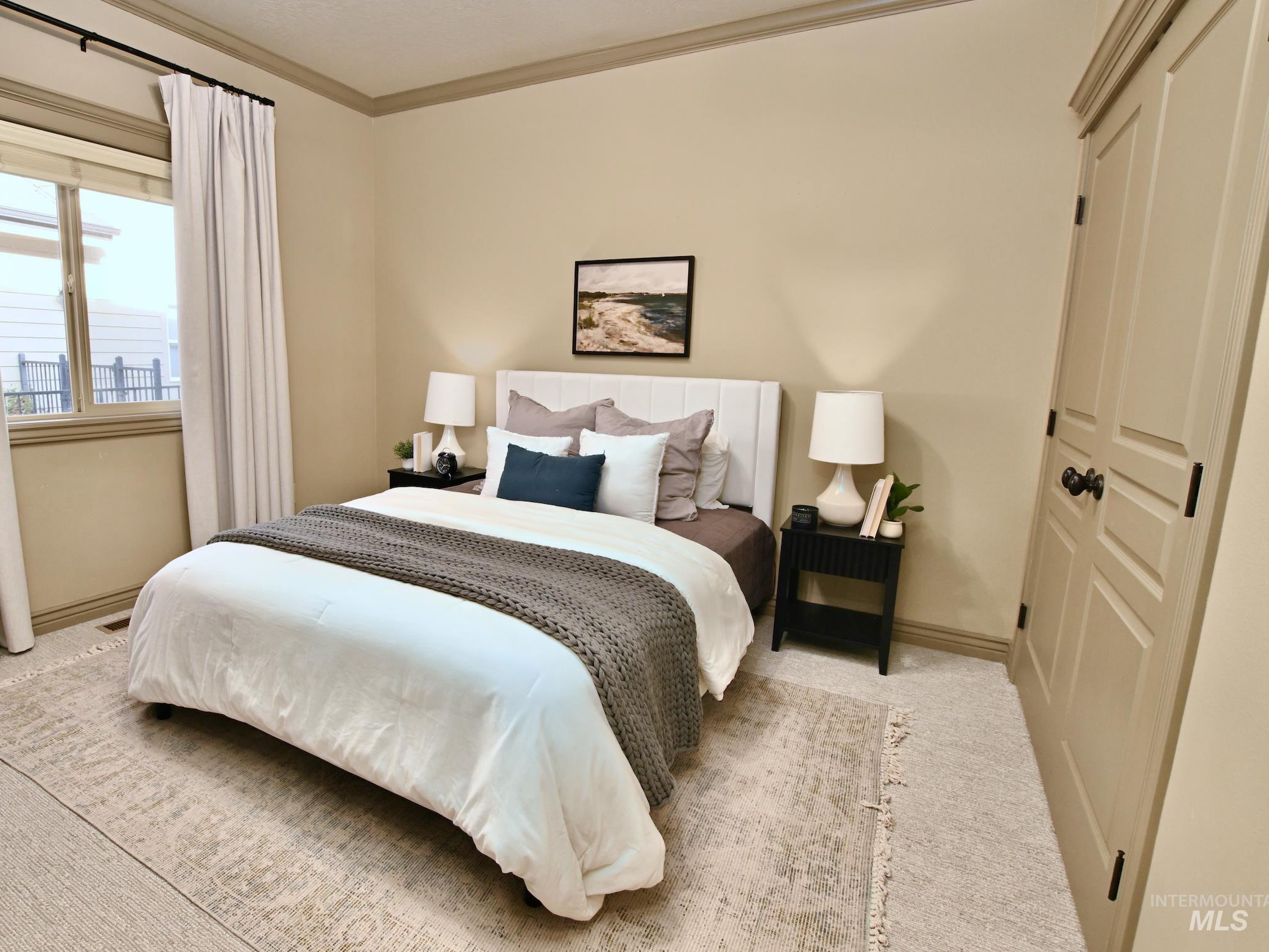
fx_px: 623
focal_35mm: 17
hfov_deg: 90.5
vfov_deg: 74.7
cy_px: 467
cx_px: 547
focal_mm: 10
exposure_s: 1/80
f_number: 7.1
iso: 400
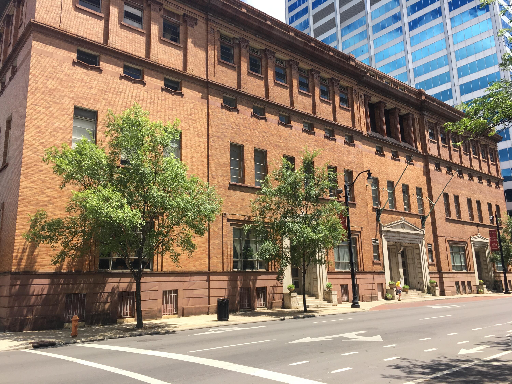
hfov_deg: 61.7
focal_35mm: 29
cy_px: 192
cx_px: 256
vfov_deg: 48.2
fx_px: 429
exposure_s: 1/693
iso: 25
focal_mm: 4.15
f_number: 2.2
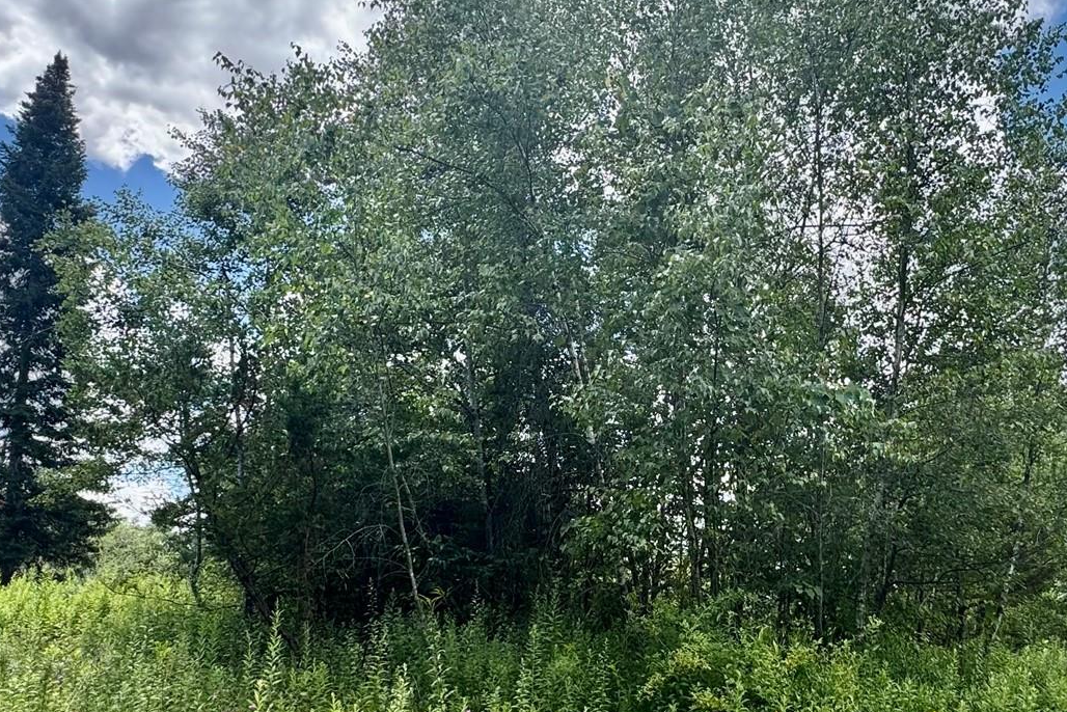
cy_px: 428
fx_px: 860
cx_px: 636
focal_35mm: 29
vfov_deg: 44.8
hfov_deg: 63.1
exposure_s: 1/397
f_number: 2.2
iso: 40
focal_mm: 2.22
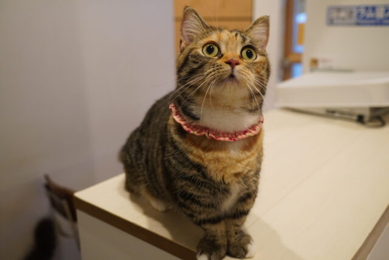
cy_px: 130
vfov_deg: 36.9
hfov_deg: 53.1
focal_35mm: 36
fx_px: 389
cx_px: 194
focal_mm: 24
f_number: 2.8
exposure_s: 1/160
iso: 1600
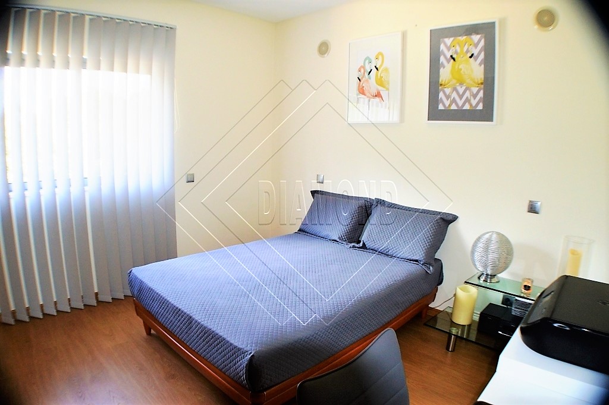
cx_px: 304
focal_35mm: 27
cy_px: 202
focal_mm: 18
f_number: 5
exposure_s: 1/80
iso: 800
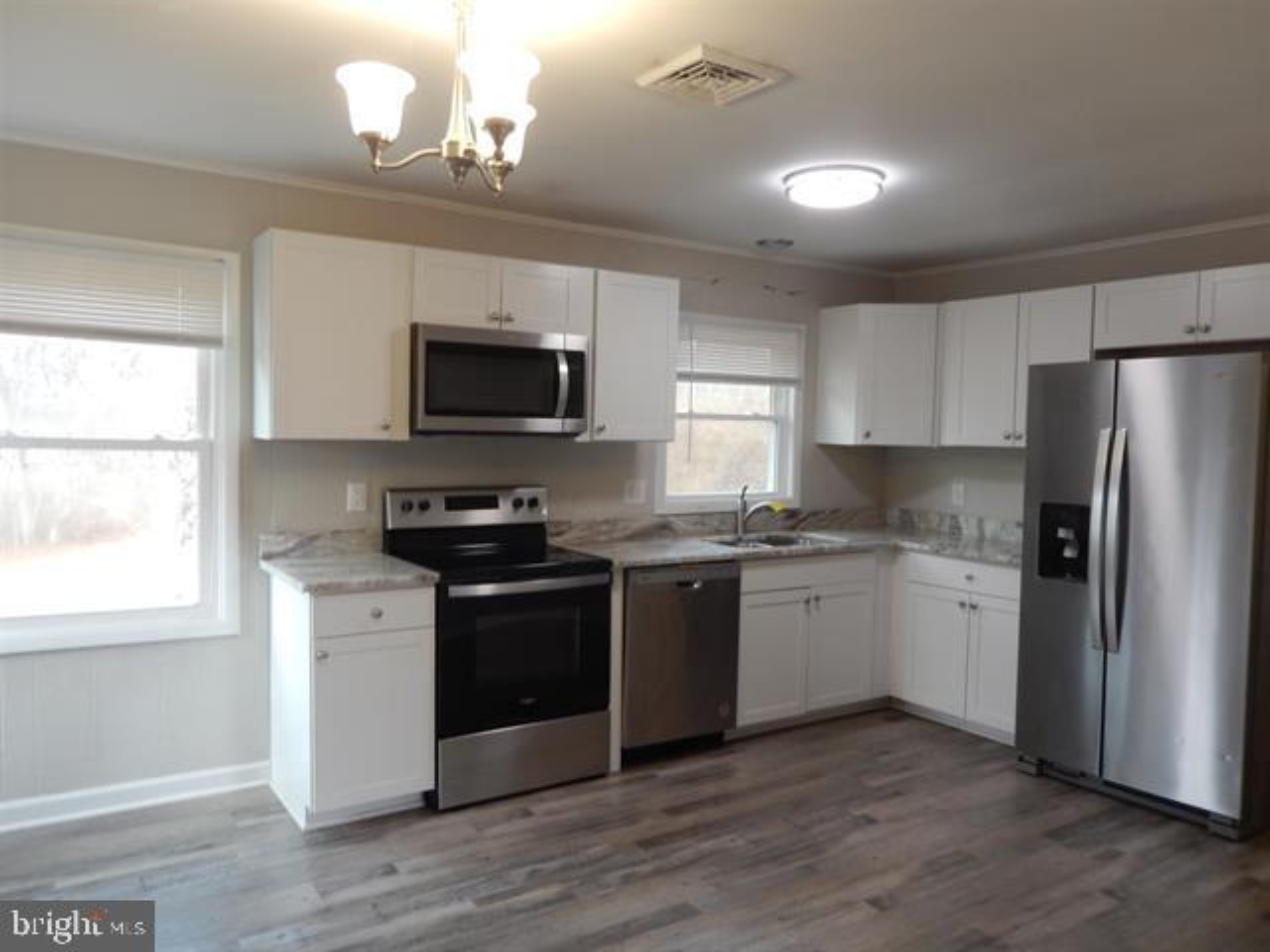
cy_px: 476
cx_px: 635
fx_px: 917
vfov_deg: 54.9
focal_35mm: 25
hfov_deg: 69.4
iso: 160
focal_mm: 4.5
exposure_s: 1/30
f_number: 3.4
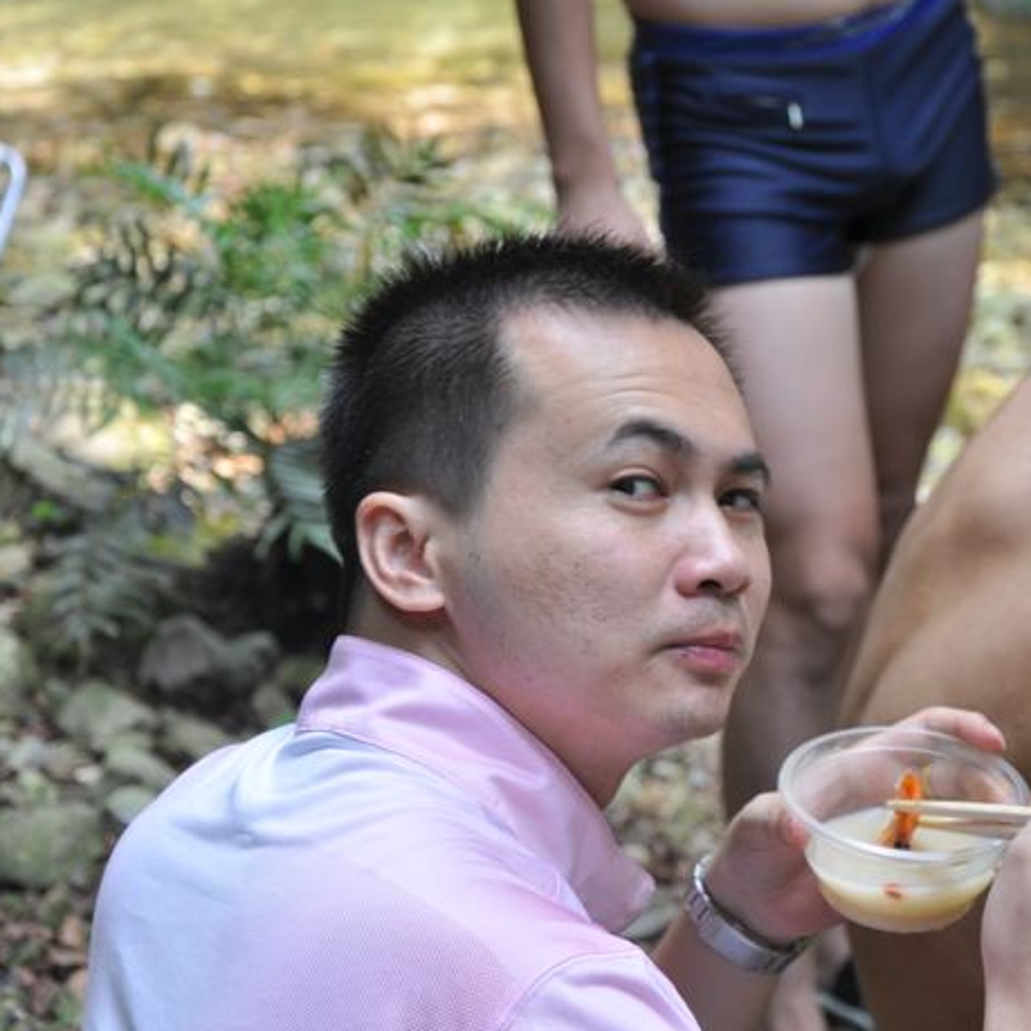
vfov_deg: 17.2
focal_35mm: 101
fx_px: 3403
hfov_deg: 17.2
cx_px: 746
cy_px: 517
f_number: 5
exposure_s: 1/40
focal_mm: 52
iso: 250
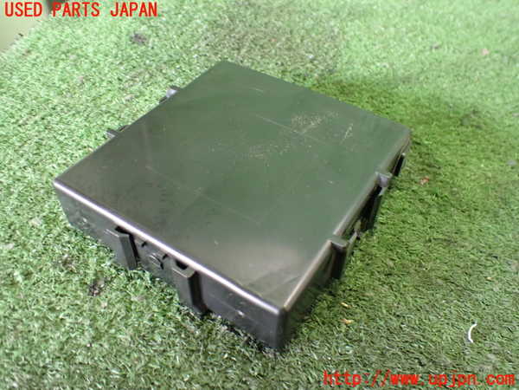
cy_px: 195
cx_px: 260
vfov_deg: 46.8
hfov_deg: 60.0
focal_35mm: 30
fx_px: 450
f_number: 2.3
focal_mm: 5.4
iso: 800
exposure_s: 1/30
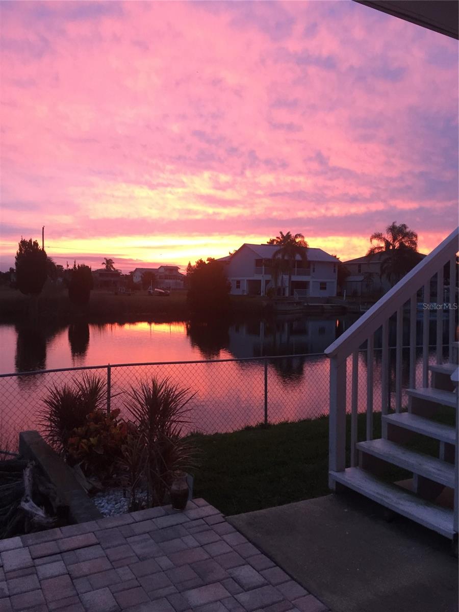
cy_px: 306
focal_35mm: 29
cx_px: 230
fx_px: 513
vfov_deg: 61.7
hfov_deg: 48.2
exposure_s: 1/30
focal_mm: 4.15
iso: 100
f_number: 2.2
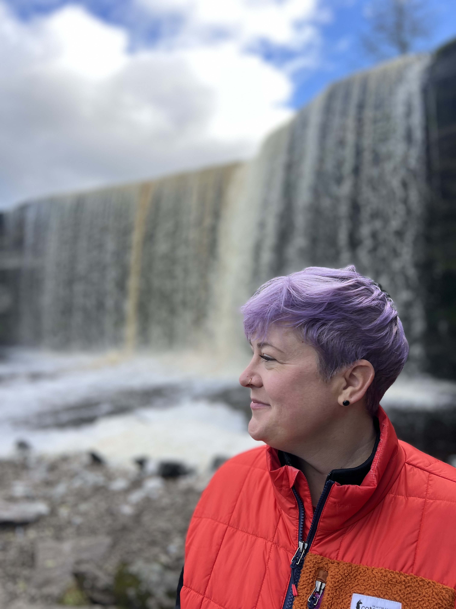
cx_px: 228
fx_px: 457
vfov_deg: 67.3
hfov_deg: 53.1
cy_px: 304
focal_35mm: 26
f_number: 1.5
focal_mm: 5.7
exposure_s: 1/509
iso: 50
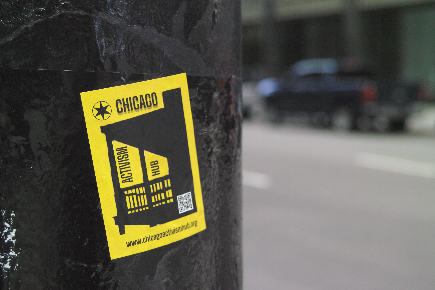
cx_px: 218
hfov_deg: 29.2
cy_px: 145
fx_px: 834
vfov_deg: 19.7
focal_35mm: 69
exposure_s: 1/100
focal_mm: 46
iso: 400
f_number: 5.6
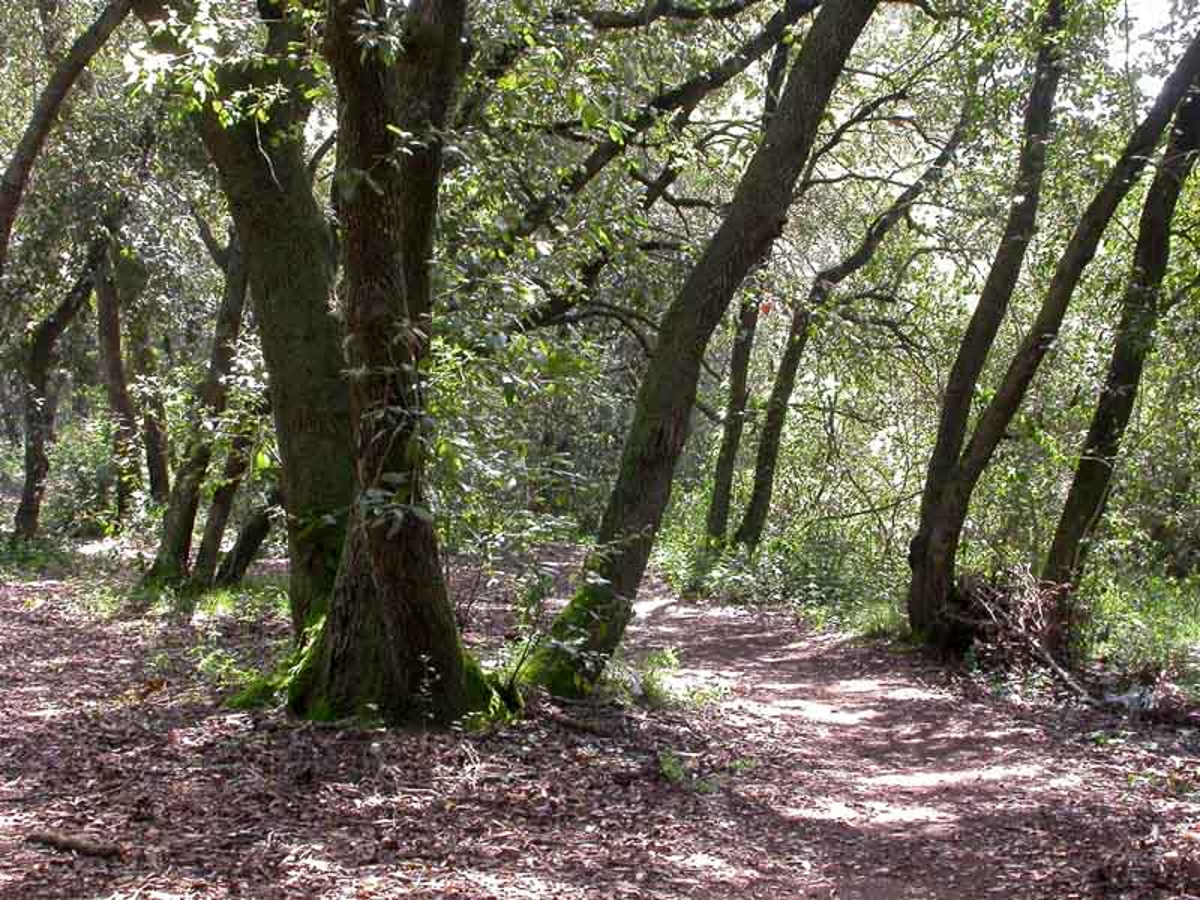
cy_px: 450
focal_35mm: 60
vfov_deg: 24.4
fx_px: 2080
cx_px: 600
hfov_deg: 32.2
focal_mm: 12.4
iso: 200
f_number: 7.9
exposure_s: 1/15
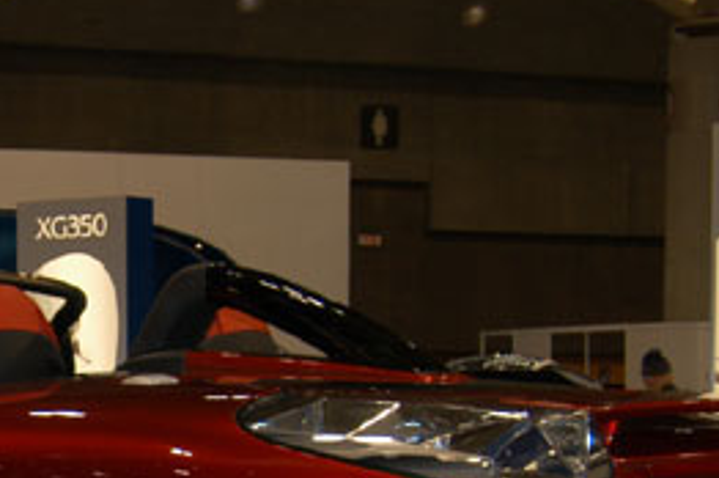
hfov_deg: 21.1
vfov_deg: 14.3
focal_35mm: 93
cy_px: 558
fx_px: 1855
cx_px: -21
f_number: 5
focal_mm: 24
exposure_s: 1/60
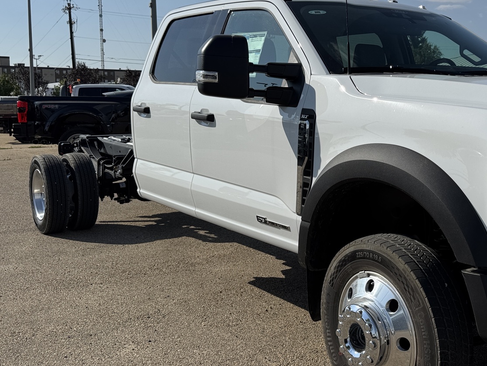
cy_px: 157
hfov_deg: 41.1
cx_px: 391
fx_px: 619
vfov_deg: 32.8
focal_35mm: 44
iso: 80
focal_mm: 6.76
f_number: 1.78
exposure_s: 1/7937
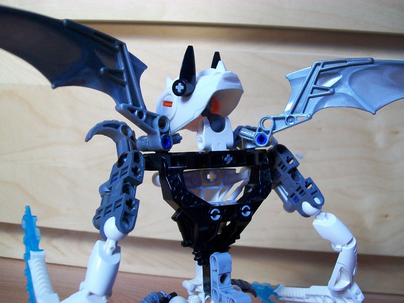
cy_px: 152
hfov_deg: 51.4
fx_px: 420
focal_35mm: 36
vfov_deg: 39.7
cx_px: 202
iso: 160
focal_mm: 6
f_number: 2.7
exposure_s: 1/20
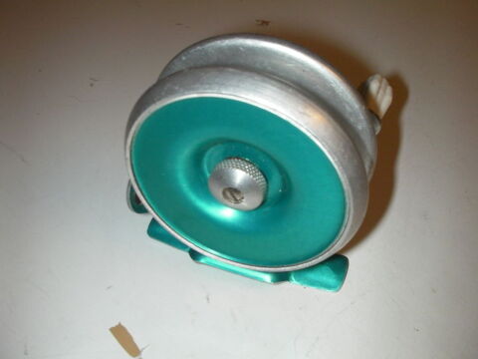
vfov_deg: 37.7
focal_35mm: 38
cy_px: 180
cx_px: 239
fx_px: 525
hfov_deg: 49.0
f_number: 5.6
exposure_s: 1/30
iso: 200
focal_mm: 6.3
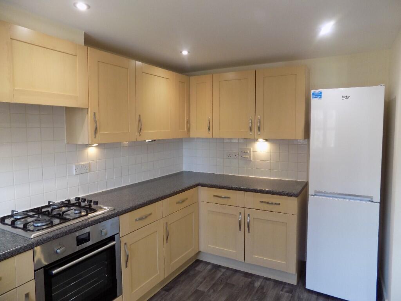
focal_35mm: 23
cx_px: 200
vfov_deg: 58.9
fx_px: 266
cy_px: 150
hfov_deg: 73.9
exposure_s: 1/30
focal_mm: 4
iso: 140
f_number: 3.1
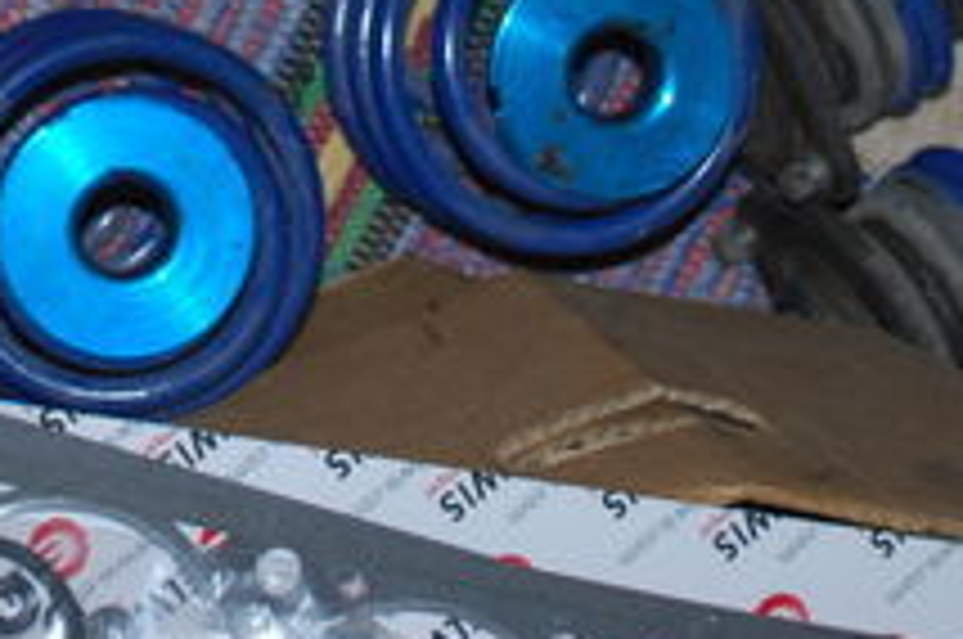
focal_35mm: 158
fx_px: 4207
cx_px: 315
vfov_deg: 8.5
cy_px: -288
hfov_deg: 13.0
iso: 200
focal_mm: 35
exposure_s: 1/60
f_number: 5.3
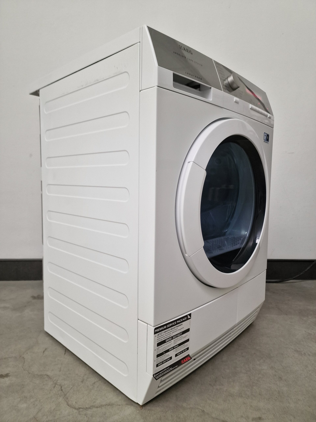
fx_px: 280
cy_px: 211
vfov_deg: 73.9
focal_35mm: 23
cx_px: 158
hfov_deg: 58.9
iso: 160
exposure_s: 1/100
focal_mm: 6.4
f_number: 1.8
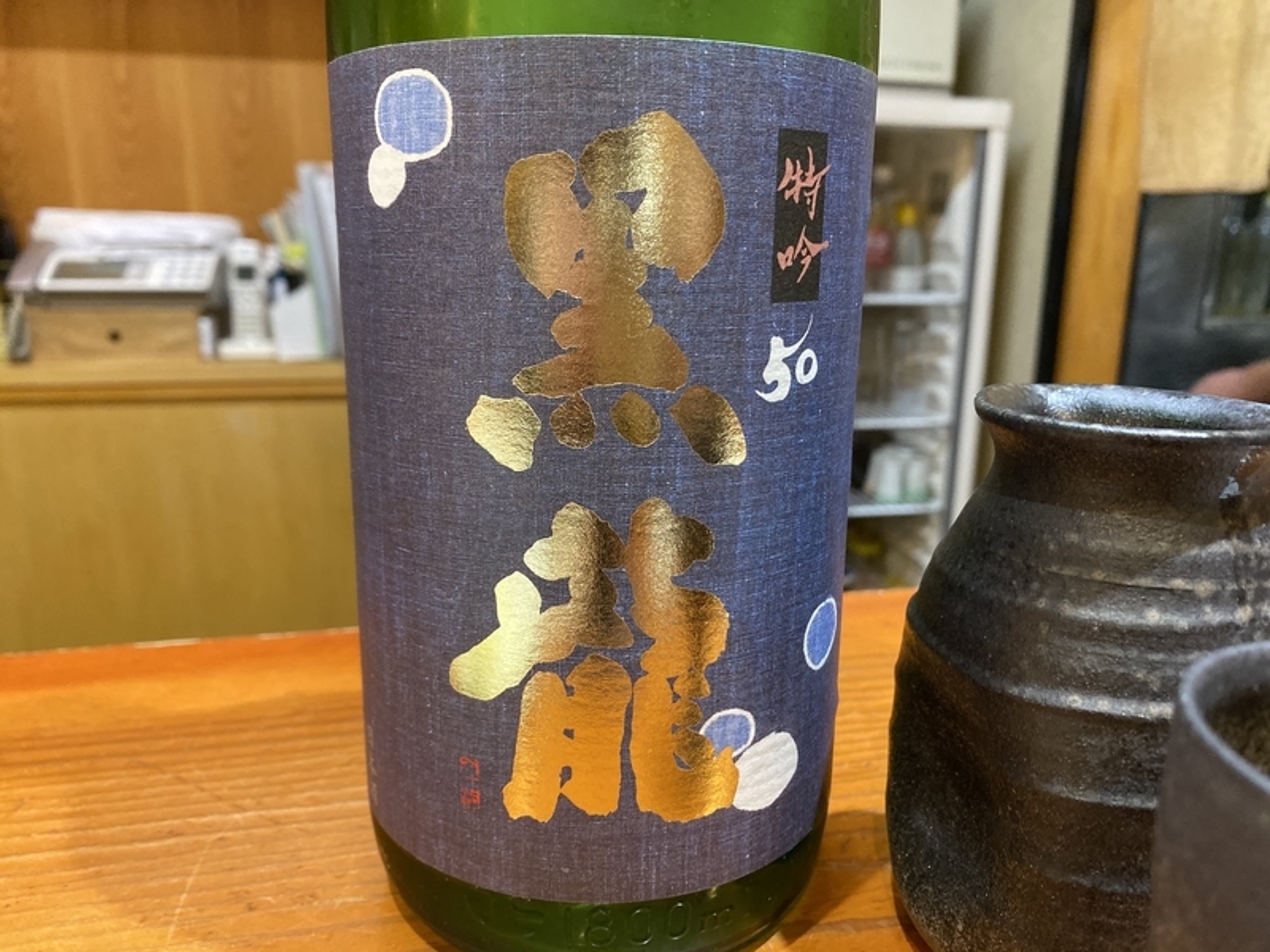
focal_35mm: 26
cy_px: 476
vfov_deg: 53.1
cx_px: 635
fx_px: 954
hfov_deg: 67.3
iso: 320
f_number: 1.8
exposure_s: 1/60
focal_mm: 4.25
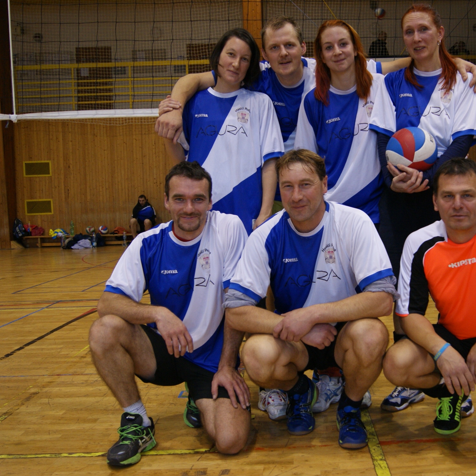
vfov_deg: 39.2
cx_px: 326
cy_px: 235
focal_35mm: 43
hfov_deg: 38.6
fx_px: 669
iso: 400
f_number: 4
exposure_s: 1/100
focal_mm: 22
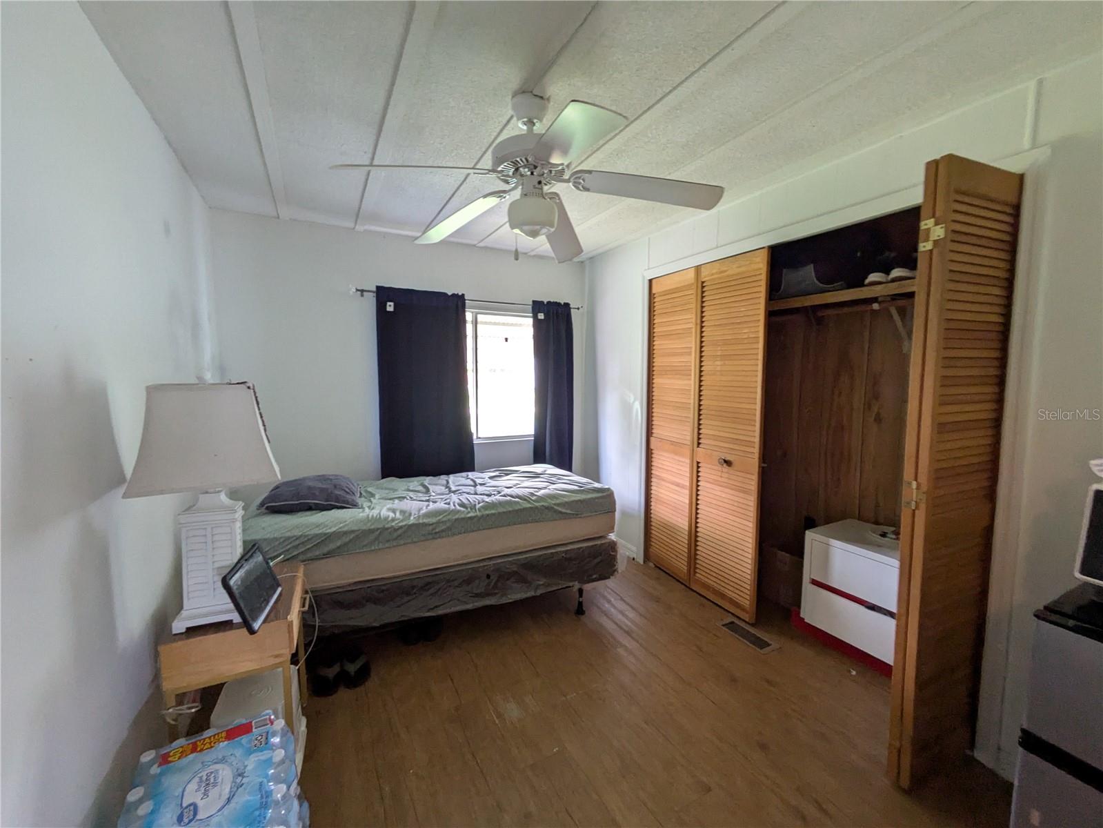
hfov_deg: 102.1
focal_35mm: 14
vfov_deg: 85.7
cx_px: 552
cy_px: 414
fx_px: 446
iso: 171
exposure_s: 1/40
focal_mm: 1.83
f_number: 2.2
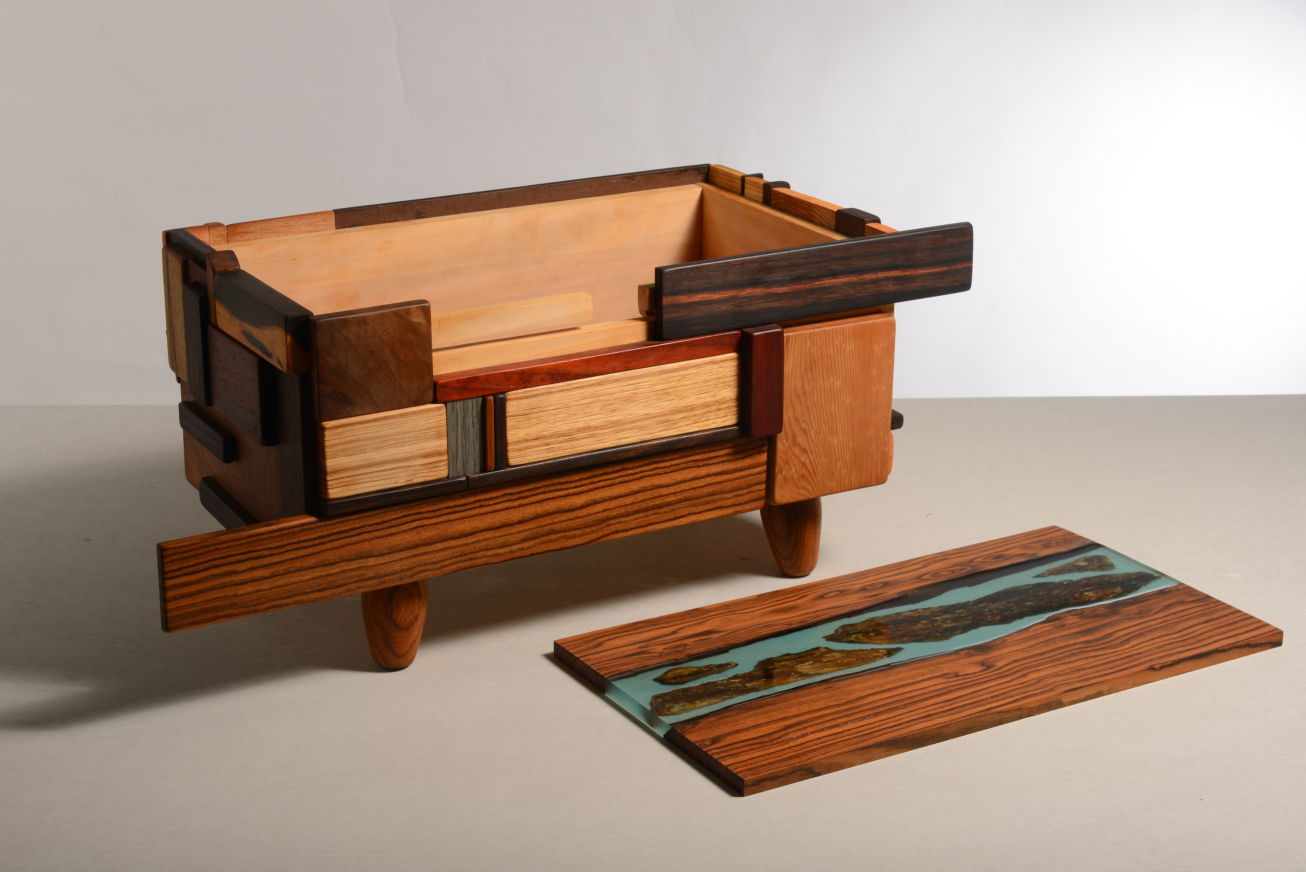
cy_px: 436
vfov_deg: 21.9
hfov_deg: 32.4
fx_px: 2250
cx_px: 653
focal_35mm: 62
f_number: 18
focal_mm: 62
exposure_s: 1/160
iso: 100
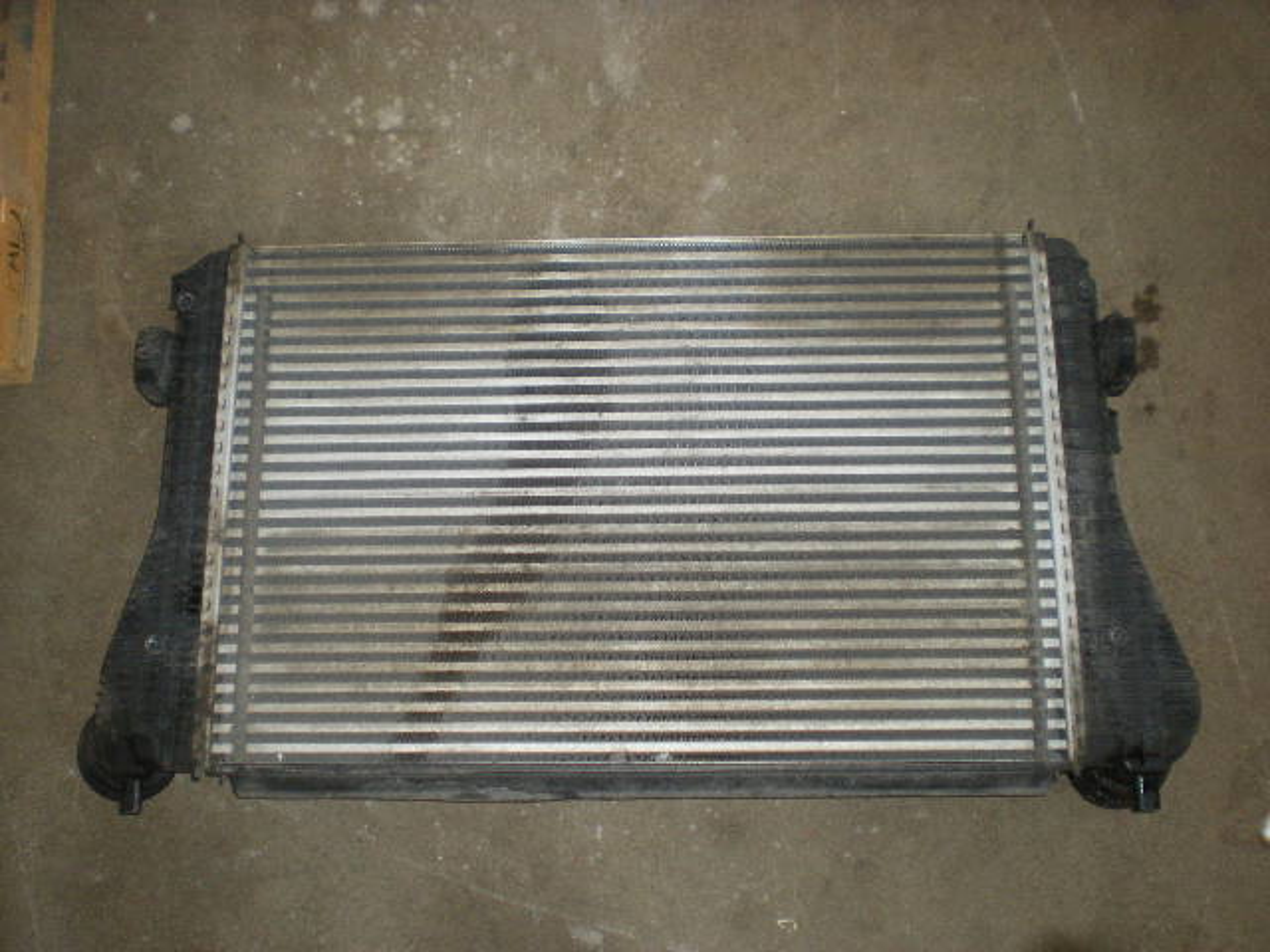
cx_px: 635
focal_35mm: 38
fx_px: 1394
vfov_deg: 37.7
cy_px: 476
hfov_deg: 49.0
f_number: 3.1
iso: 180
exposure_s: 1/60
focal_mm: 6.3
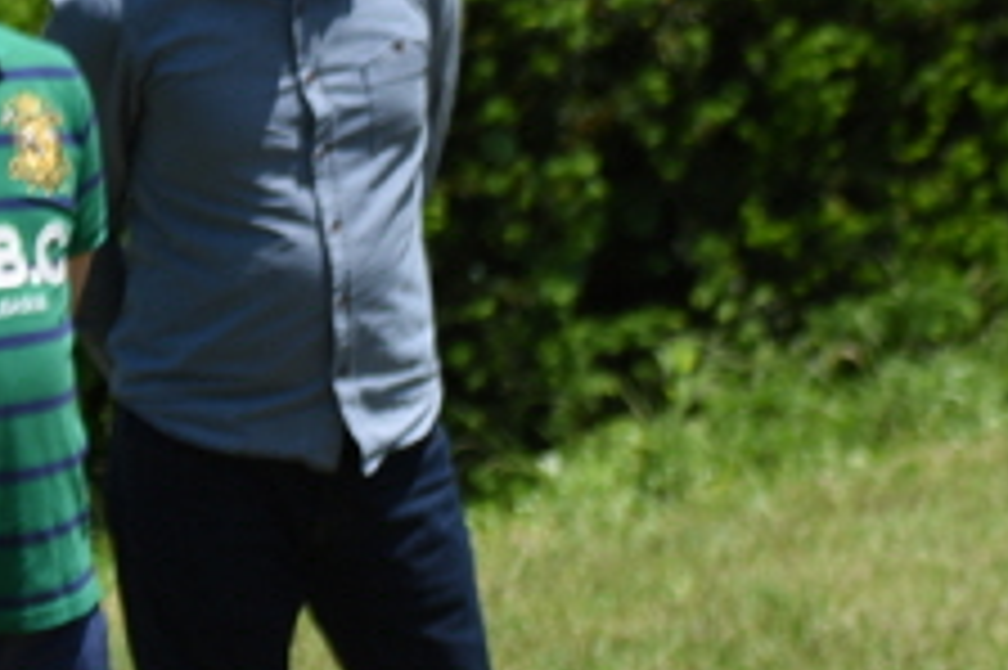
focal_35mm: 742
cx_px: 2034
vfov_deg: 1.8
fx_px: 20760
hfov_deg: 2.8
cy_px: 929
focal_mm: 130
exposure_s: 1/1600
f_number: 2.8
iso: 100
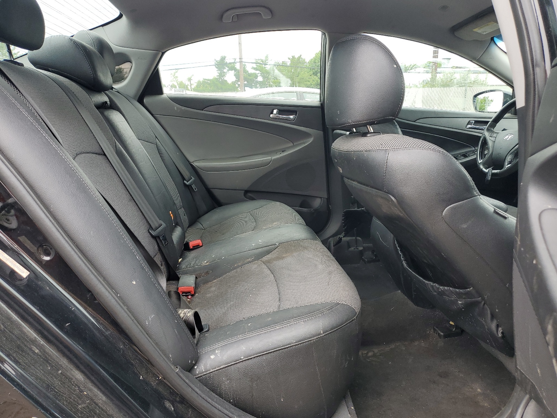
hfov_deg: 67.3
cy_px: 209
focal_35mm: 26
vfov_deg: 53.1
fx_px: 418
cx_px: 278
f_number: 1.5
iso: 50
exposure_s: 1/233
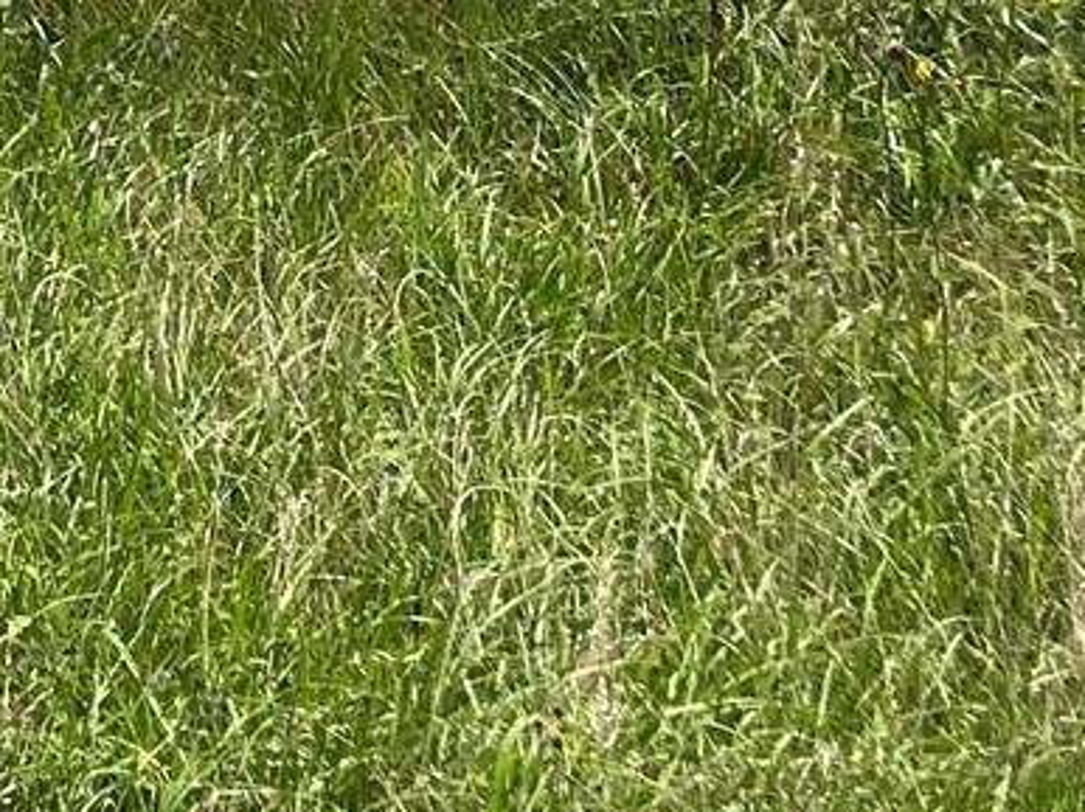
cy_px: -809
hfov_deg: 12.9
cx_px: -877
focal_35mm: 138
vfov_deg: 10.0
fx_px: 4323
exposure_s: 1/5319
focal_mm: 5.1
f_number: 1.6
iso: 50
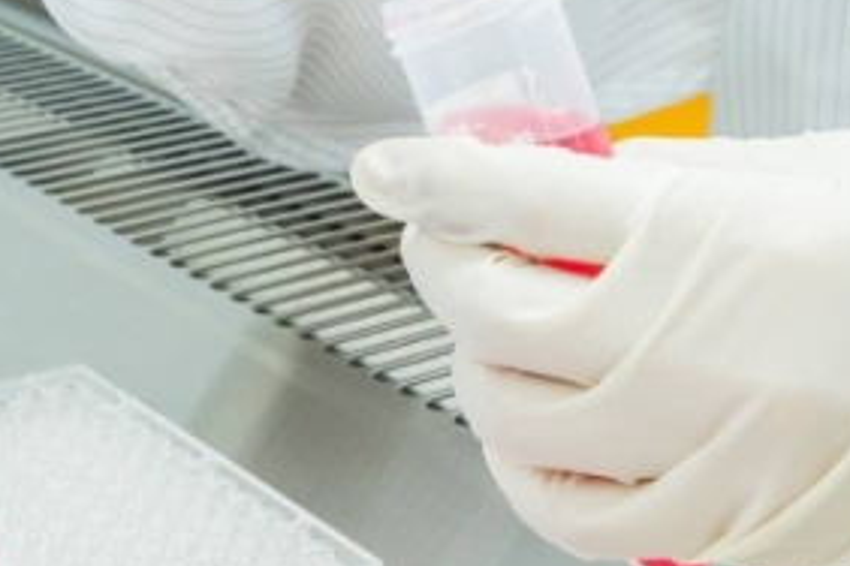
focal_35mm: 103
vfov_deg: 13.0
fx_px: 2432
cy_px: -77
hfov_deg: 19.8
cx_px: 274
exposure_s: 1/30
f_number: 8
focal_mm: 29
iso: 800
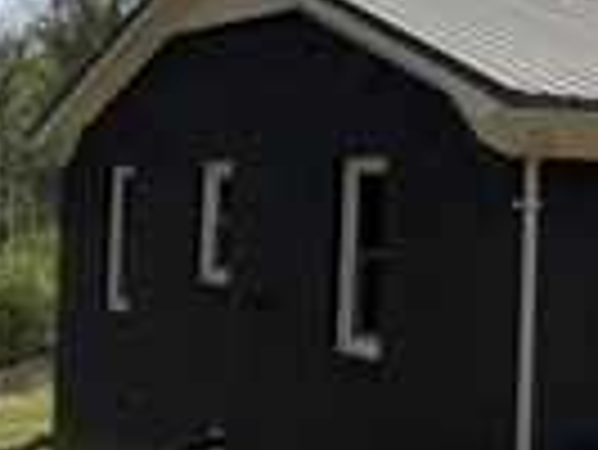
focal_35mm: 72
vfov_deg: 20.4
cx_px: 800
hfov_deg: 23.5
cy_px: 158
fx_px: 1245
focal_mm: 6.76
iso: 80
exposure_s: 1/7353
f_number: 1.78
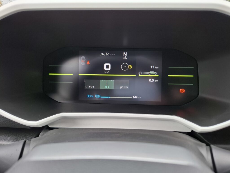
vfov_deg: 58.9
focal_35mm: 23
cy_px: 86
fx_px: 153
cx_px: 115
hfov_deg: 73.9
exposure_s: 1/100
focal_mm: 5.54
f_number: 1.8
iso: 100
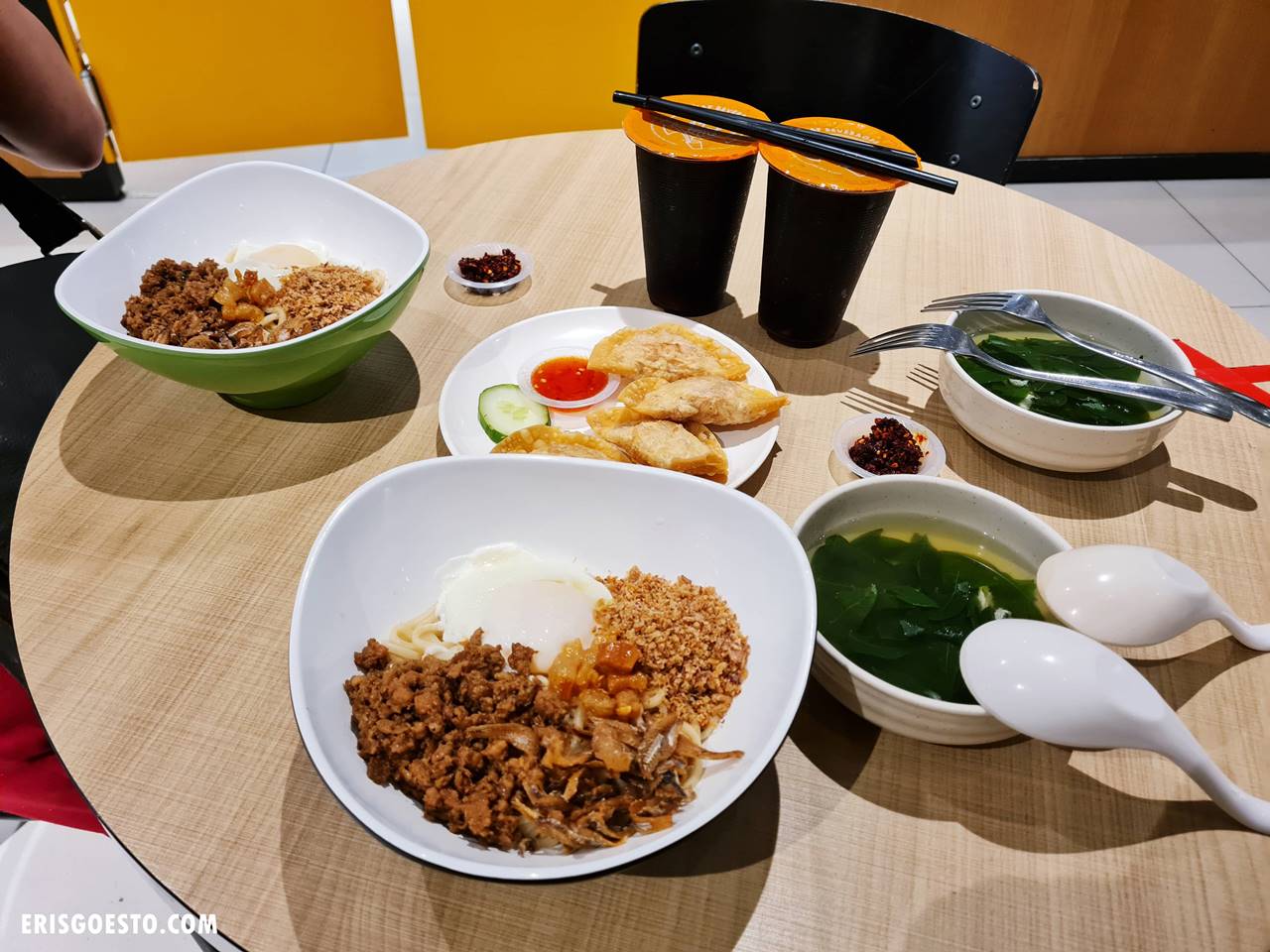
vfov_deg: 53.1
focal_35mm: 26
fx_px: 954
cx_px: 635
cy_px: 476
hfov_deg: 67.3
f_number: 1.8
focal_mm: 5.4
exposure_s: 1/100
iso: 250
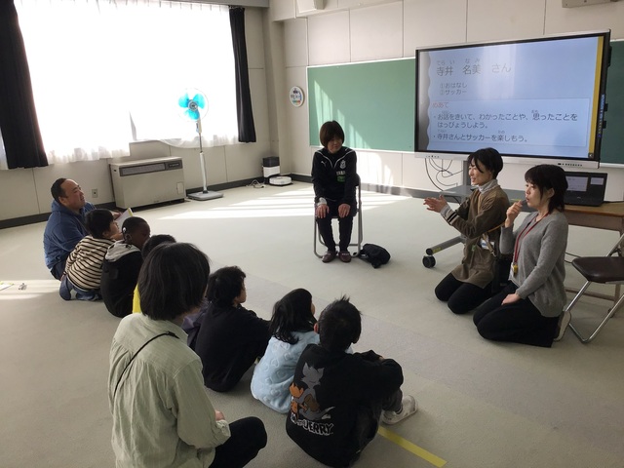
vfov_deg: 45.4
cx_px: 312
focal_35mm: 31
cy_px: 234
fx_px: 559
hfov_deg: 58.4
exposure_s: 1/120
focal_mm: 3.3
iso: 32
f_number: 2.4
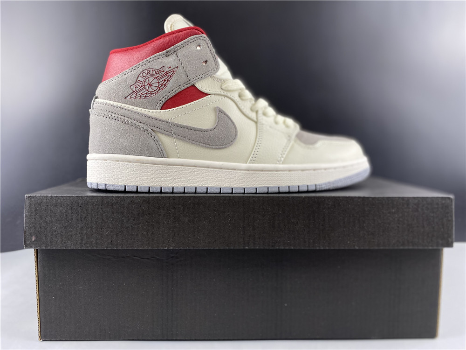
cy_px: 175
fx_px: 350
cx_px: 233
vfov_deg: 53.1
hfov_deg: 67.3
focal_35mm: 26
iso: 80
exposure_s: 1/100
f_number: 1.8
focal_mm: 4.25
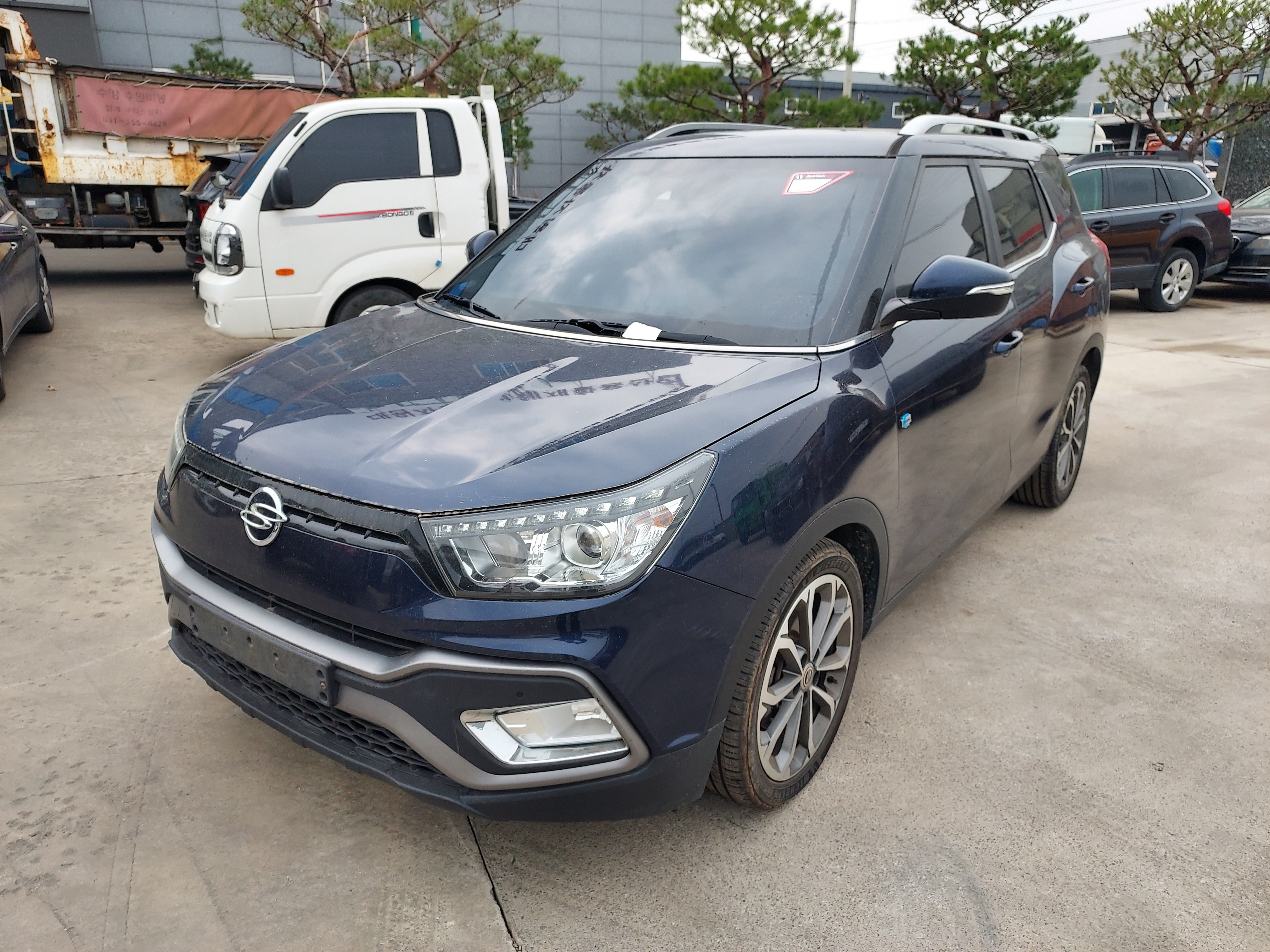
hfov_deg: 71.6
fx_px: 881
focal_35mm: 24
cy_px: 476
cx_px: 635
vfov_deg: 56.8
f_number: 1.8
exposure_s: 1/415
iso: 40
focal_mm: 4.6
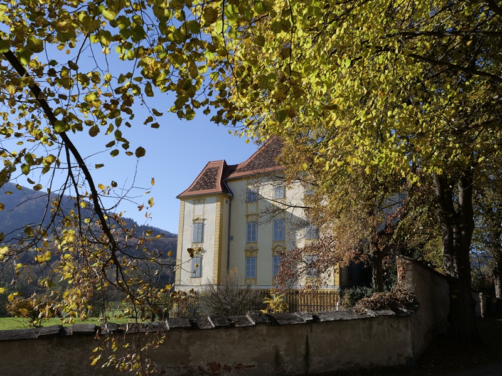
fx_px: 464
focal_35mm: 32
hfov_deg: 56.8
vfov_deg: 44.2
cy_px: 188
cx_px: 251
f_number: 6.3
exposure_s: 1/500
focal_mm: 16
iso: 200
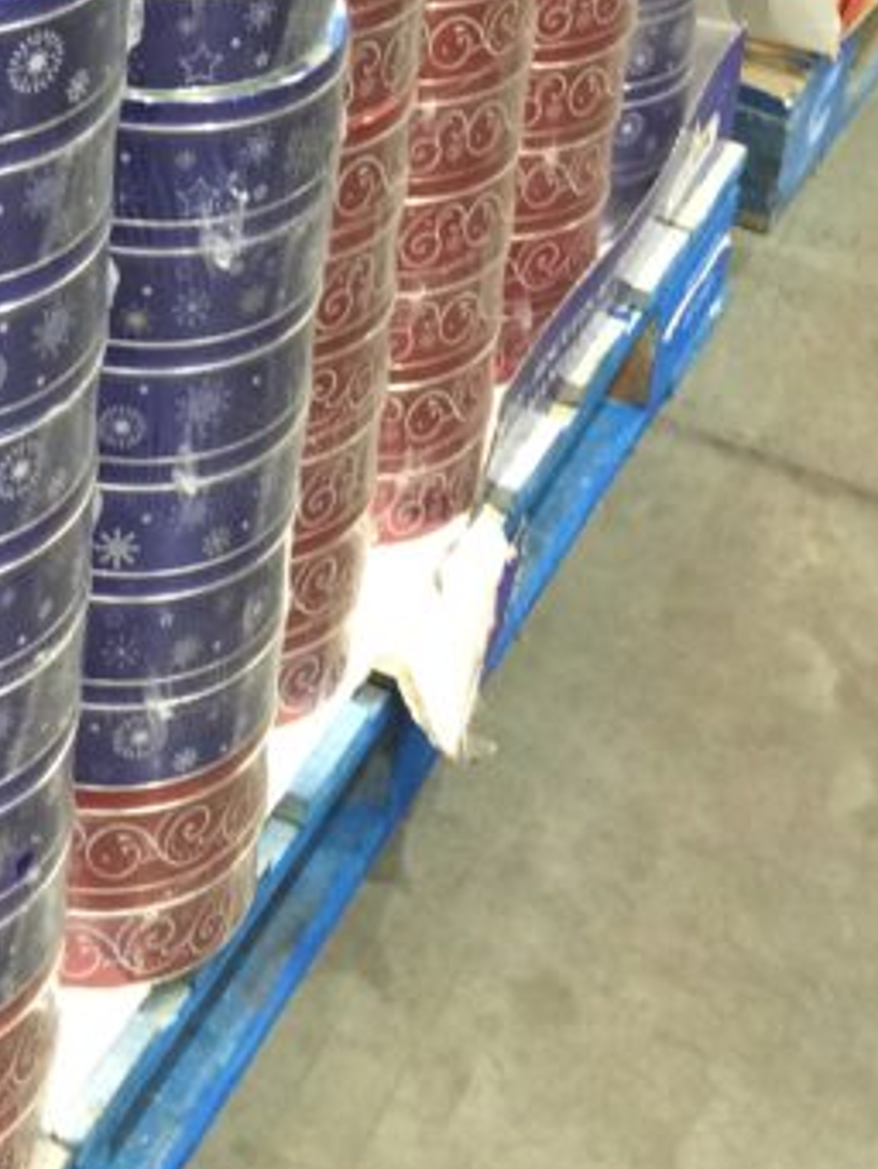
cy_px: -374
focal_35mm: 87
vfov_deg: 20.4
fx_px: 2940
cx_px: -127
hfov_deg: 16.4
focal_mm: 4.15
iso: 160
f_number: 2.2
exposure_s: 1/30
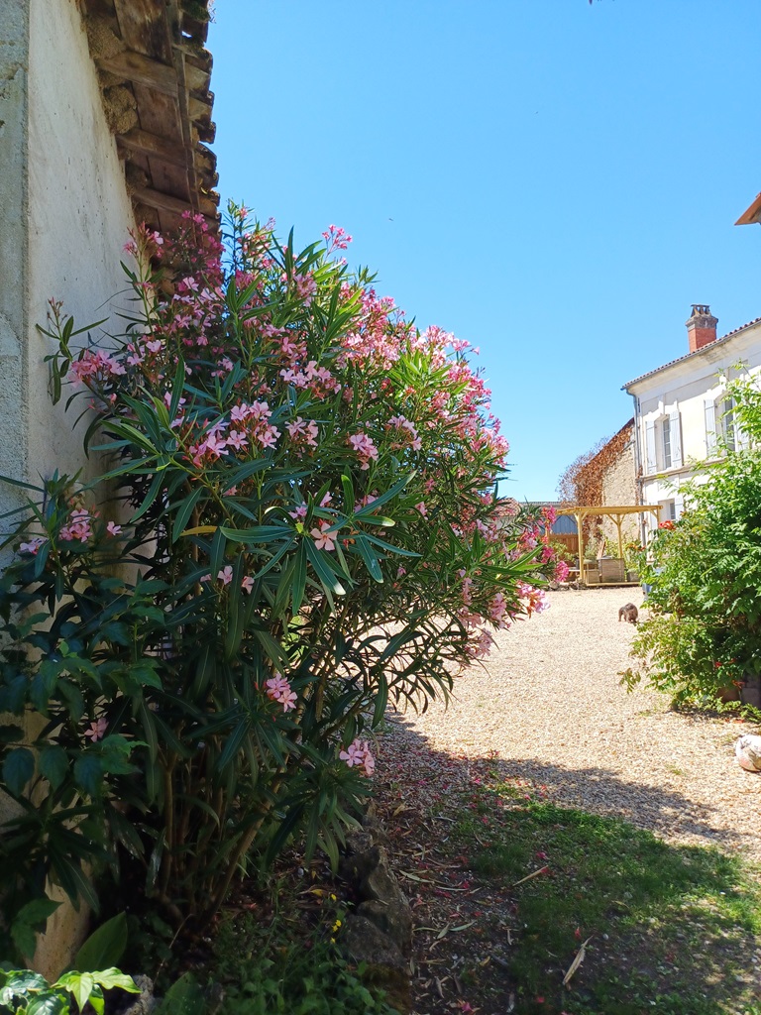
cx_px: 380
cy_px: 508
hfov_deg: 54.9
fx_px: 733
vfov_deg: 69.4
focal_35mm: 25
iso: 50
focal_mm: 4.65
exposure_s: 1/677
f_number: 1.8
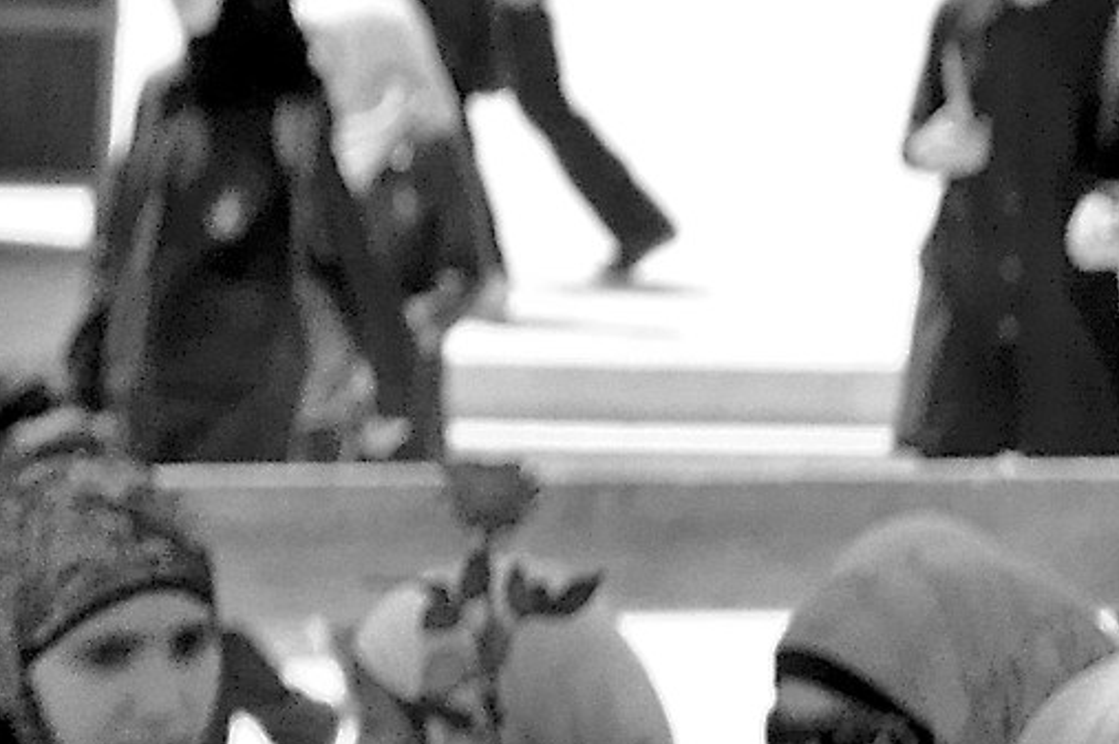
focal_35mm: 412
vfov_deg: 3.3
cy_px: 609
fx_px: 12794
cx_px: -1386
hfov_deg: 4.9
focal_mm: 58
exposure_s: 1/2000
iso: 1600
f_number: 11
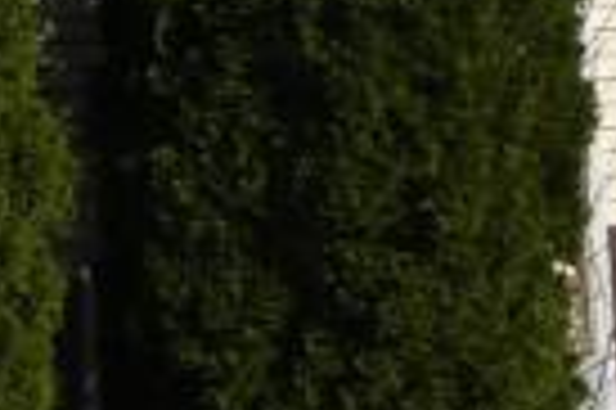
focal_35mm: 153
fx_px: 2615
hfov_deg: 12.3
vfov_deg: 8.9
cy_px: 212
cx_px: -504
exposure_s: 1/400
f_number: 8
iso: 100
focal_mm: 4.7
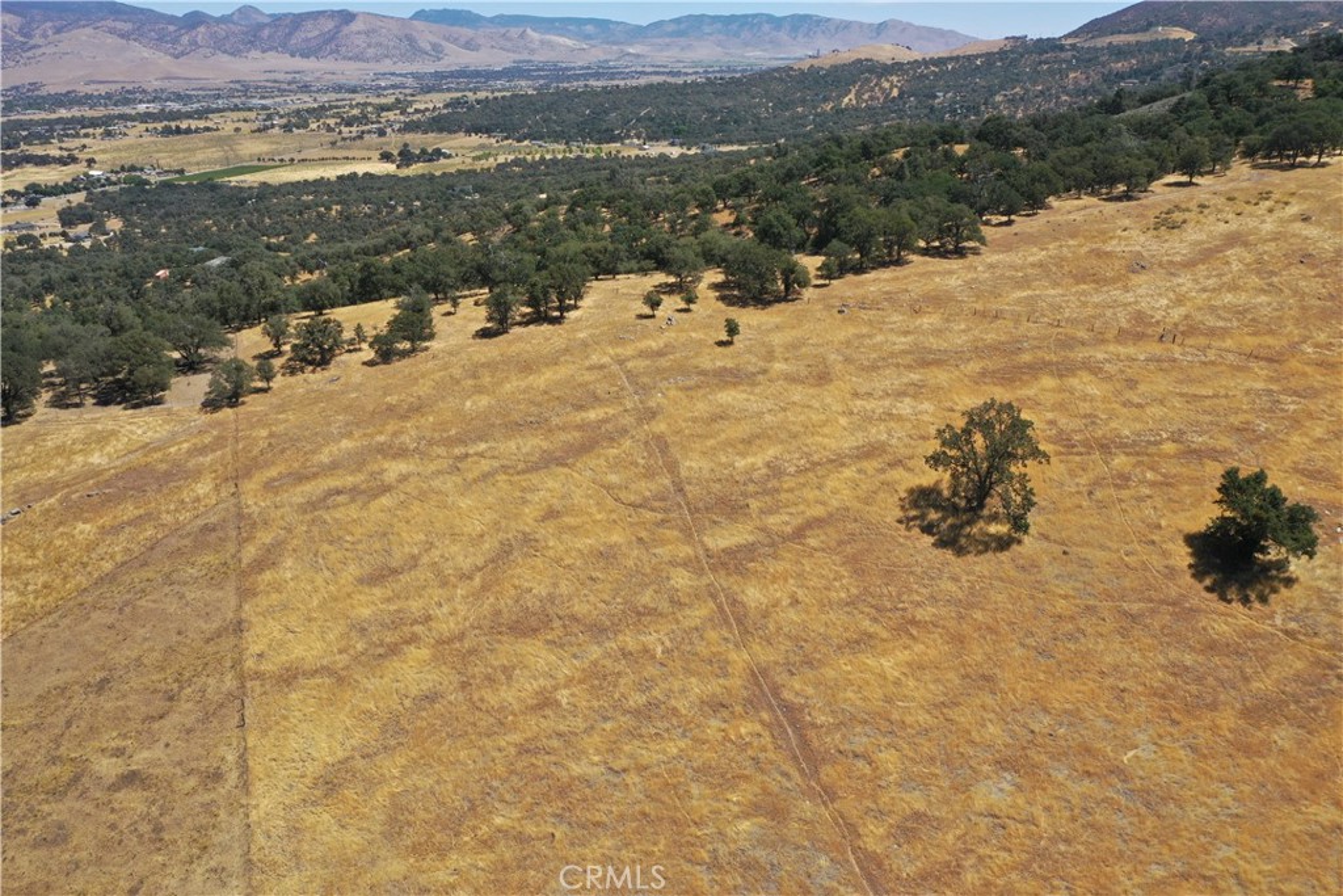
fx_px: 1045
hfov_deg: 65.5
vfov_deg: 46.4
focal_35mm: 28
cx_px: 672
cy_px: 448
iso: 100
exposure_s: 1/500
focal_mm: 10.26
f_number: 5.6
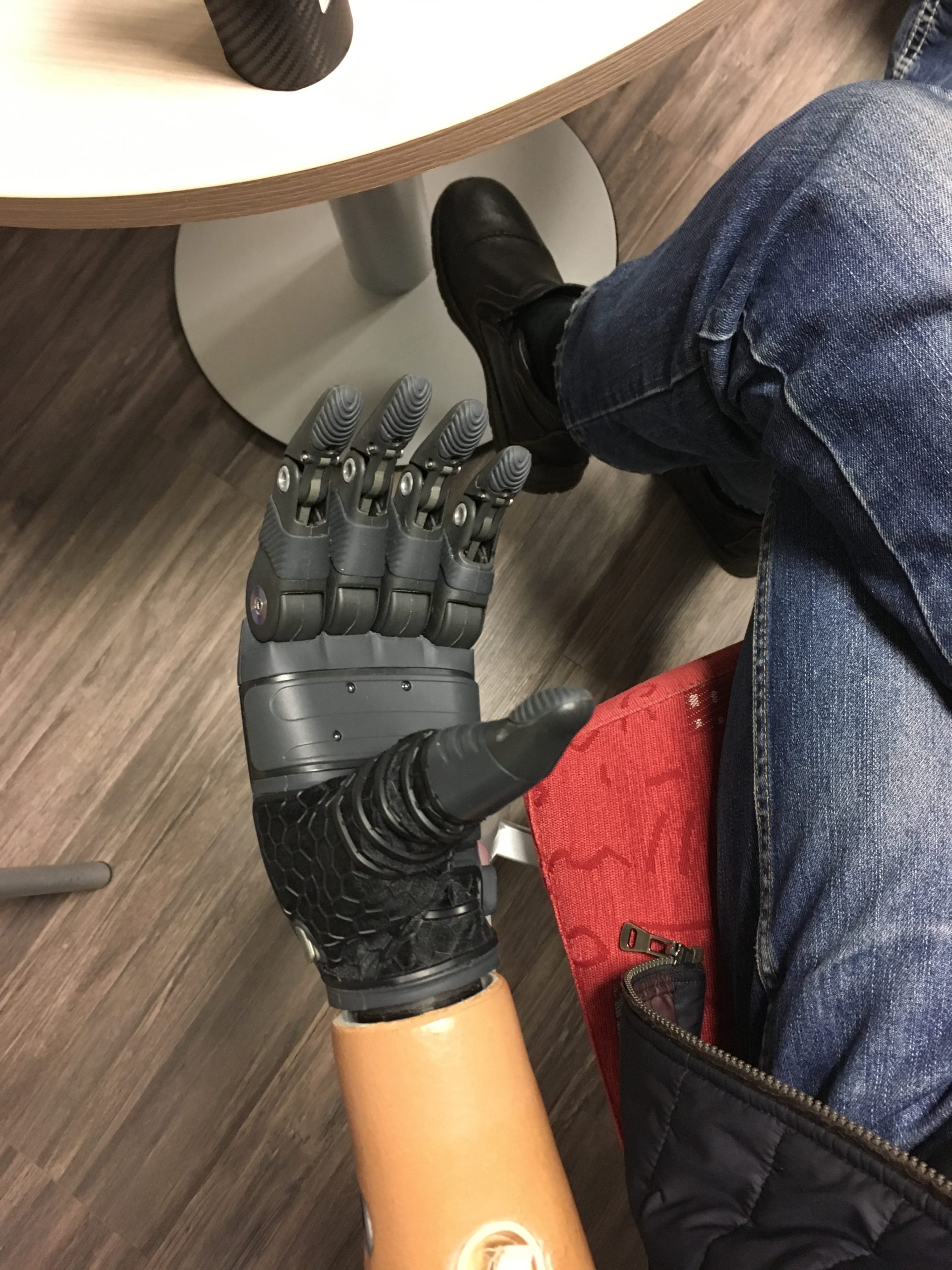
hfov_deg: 48.2
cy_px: 635
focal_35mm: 29
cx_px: 476
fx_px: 1063
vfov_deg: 61.7
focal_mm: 4.15
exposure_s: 1/33
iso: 250
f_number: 2.2
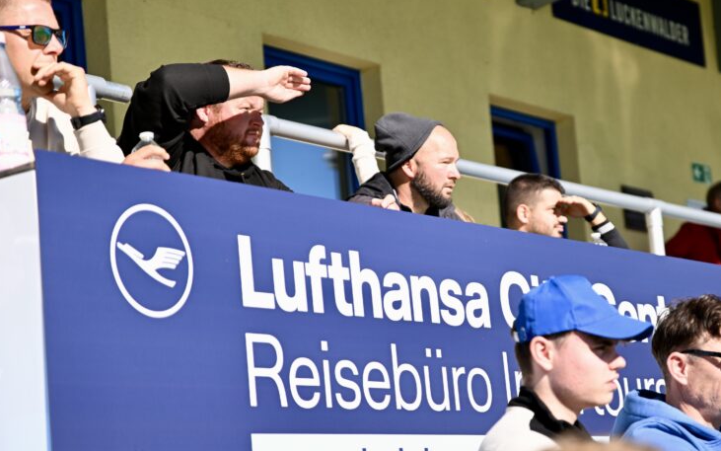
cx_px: 435
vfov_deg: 13.1
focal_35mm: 100
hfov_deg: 20.8
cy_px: 236
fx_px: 1965
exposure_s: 1/1000
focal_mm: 70
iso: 90
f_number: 2.8
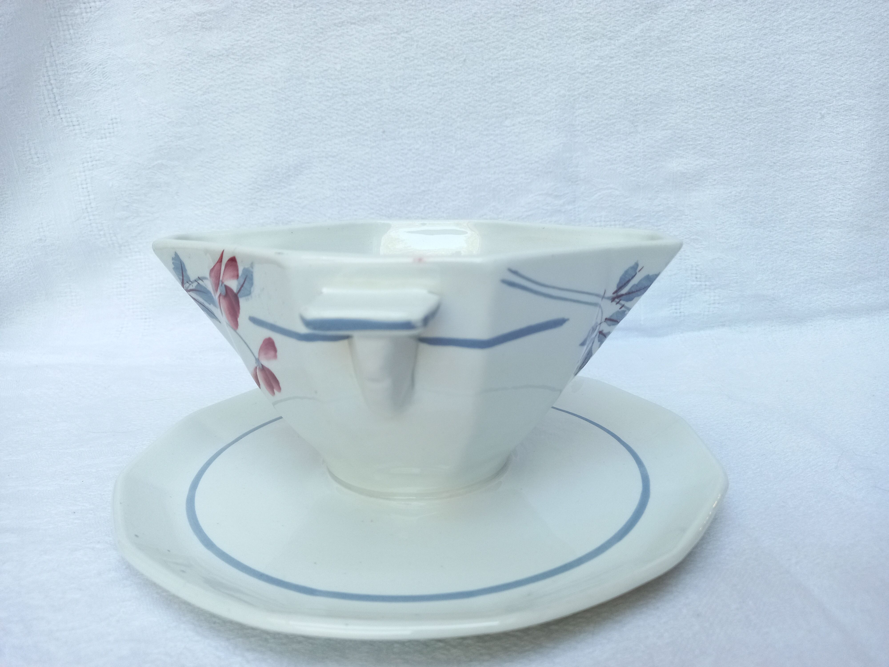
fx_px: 642
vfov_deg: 54.9
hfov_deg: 69.4
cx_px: 444
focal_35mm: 25
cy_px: 334
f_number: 2
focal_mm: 4.6
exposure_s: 1/50
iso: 100
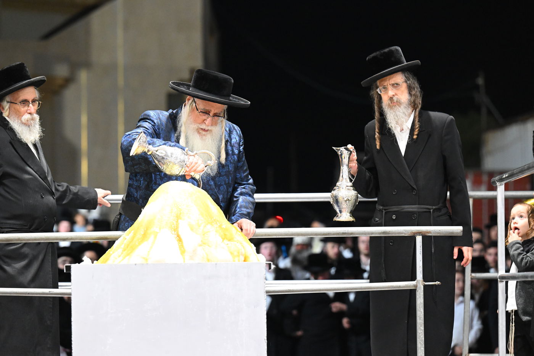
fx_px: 2150
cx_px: 267
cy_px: 178
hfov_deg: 14.2
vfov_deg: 9.5
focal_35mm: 145
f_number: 4
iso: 6400
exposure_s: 1/160
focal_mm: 145
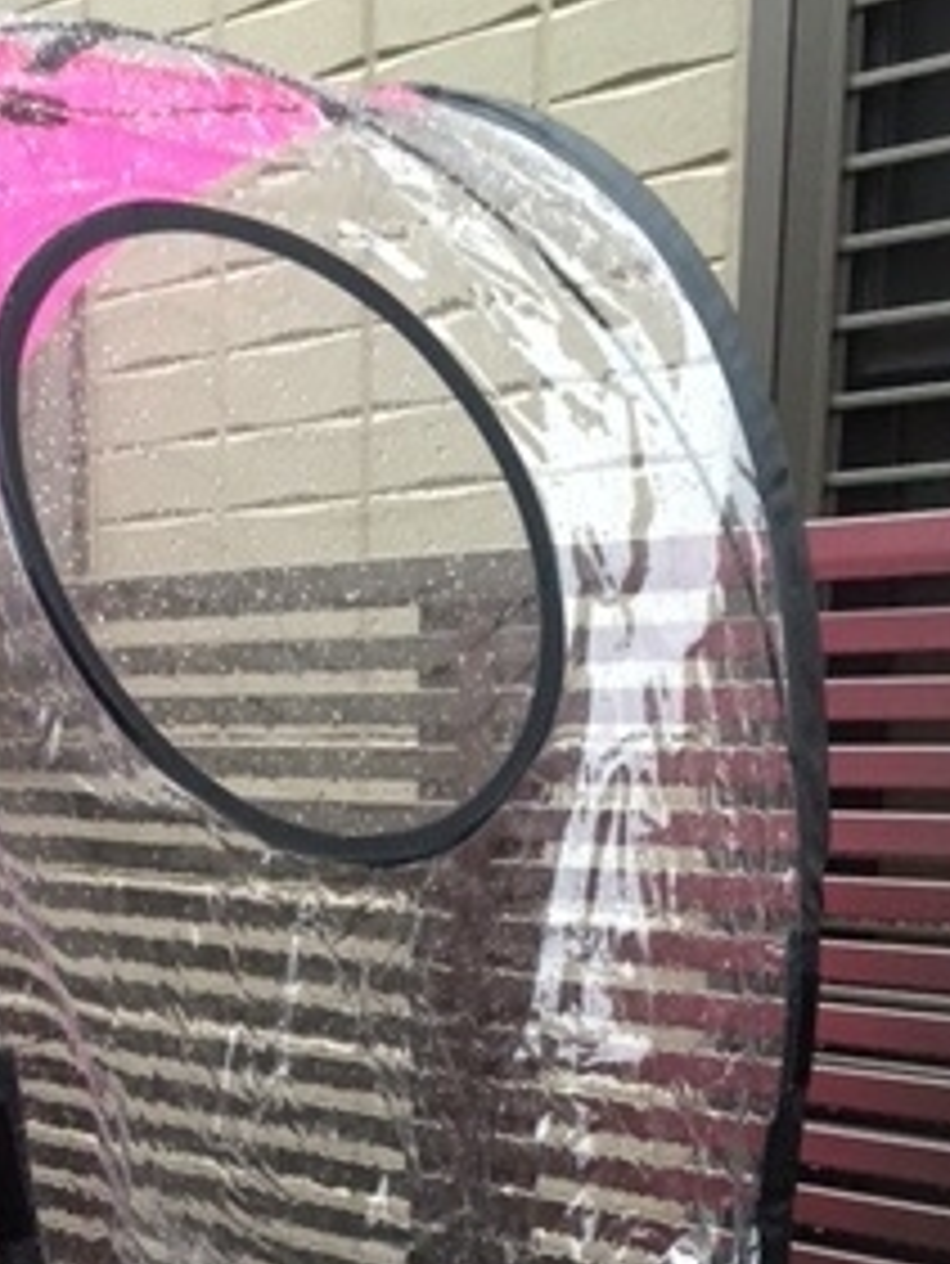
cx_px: 90
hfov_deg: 21.8
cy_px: 1331
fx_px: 2413
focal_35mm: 66
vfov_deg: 27.3
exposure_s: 1/17
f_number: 2.2
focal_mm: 4.15
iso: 200
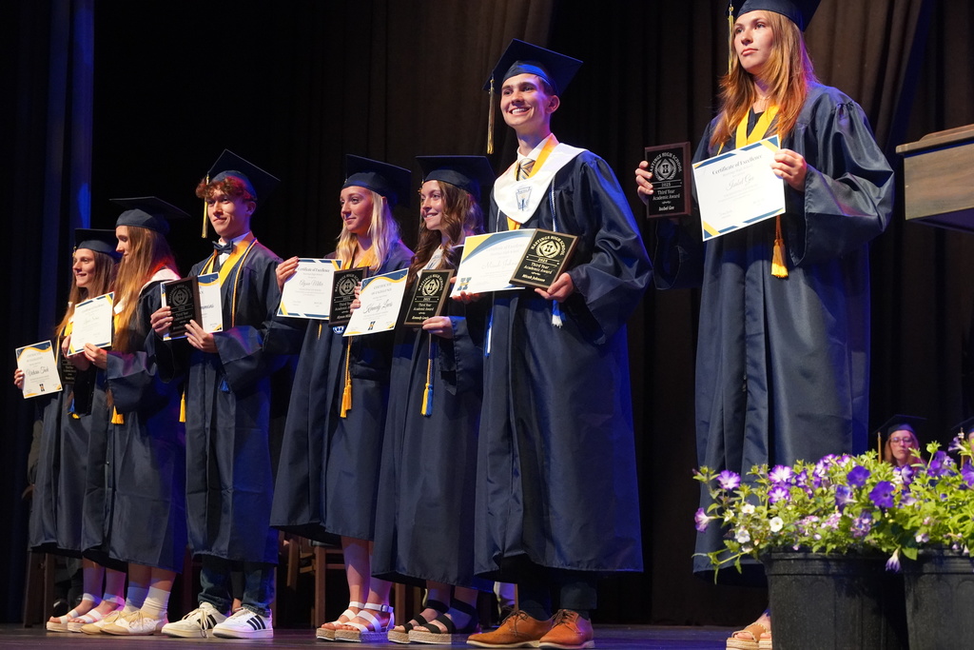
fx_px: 1903
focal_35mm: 70
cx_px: 487
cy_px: 325
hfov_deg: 28.7
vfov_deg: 19.4
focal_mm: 46.9
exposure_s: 1/160
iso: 4000
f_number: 4
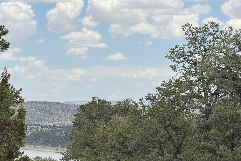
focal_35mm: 204
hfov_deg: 10.1
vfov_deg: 6.7
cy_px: 131
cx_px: 82
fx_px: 1366
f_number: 2.8
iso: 50
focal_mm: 15.66
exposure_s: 1/1227
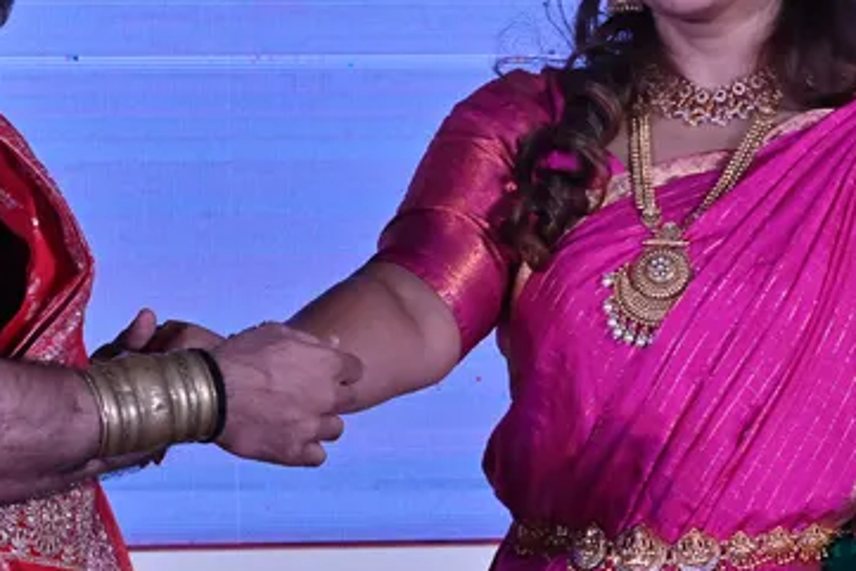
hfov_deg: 6.8
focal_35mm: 301
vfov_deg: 4.6
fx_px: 7160
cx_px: 643
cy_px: 136
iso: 1250
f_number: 5.6
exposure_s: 1/400
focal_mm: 85
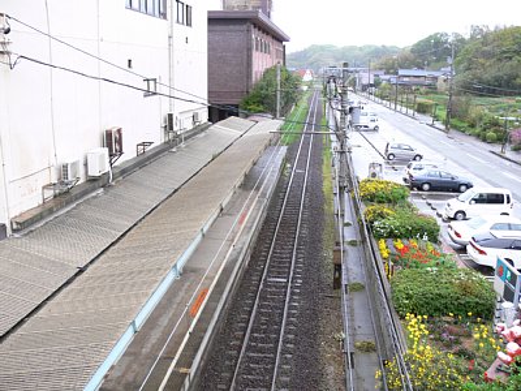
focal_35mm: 35
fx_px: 527
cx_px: 260
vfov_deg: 40.7
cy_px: 196
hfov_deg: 52.6
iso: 80
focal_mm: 7.4
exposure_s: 1/60
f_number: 3.2
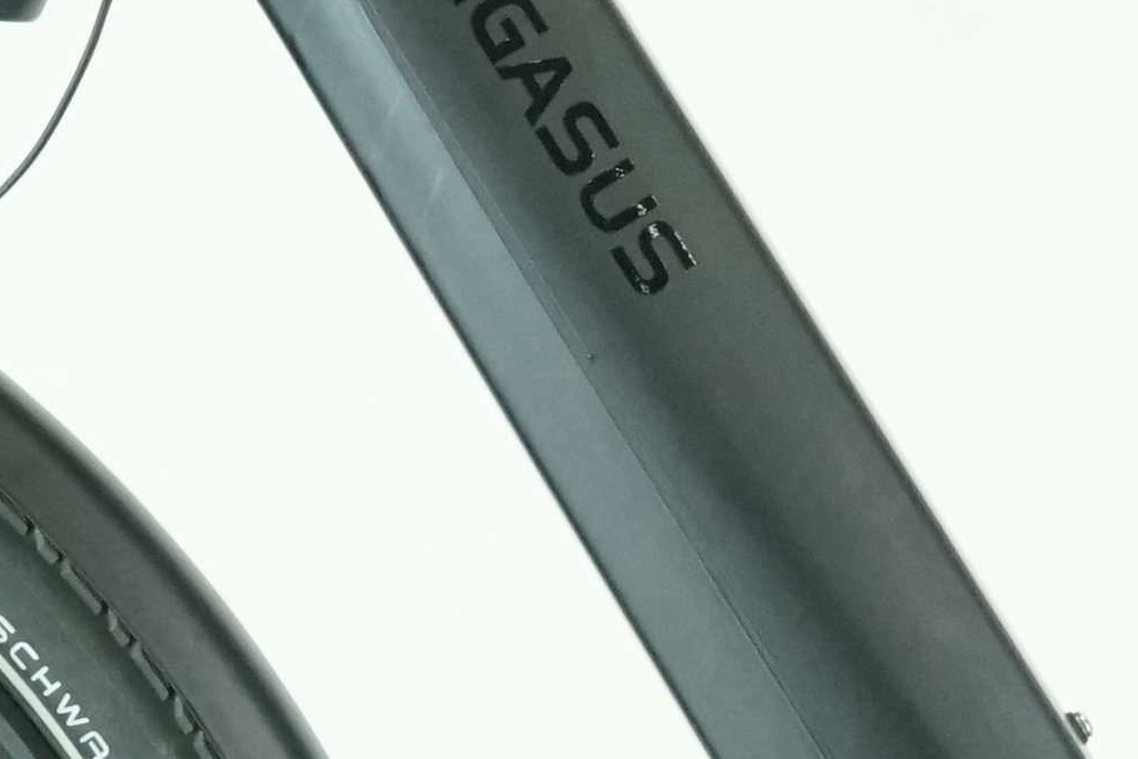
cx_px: 1245
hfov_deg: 6.3
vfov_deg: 4.2
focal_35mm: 325
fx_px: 10274
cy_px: 570
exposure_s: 1/200
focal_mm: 54
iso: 2500
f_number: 5.6
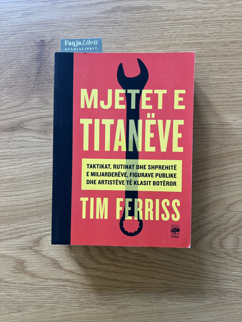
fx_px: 242
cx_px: 121
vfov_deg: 67.3
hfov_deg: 53.1
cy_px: 161
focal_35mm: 26
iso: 125
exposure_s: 1/67
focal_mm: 5.7
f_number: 1.5
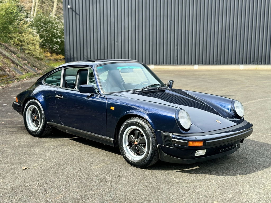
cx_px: 136
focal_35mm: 48
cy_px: 102
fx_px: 376
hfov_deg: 39.7
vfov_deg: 30.3
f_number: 1.78
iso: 64
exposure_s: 1/1094
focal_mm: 6.86
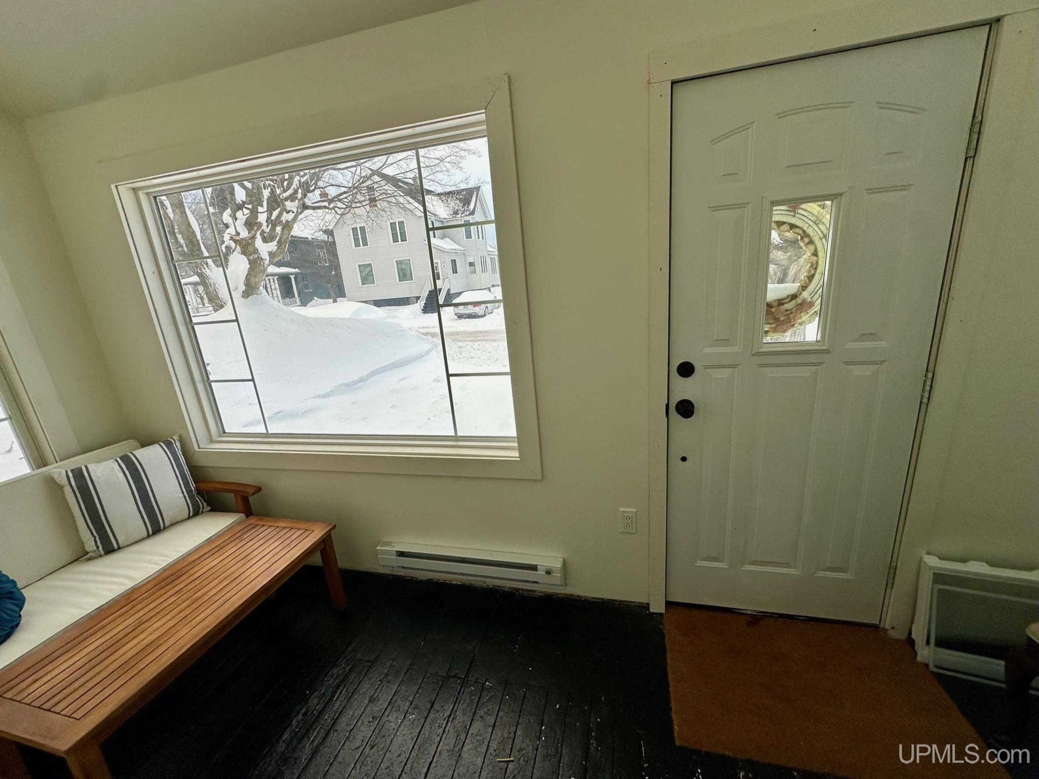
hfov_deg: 102.1
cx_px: 520
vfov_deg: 85.7
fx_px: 420
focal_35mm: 14
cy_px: 390
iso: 50
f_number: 2.2
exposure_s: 1/99
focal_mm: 2.22
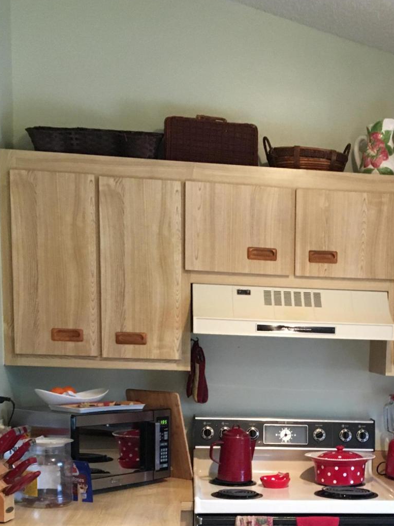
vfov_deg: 32.2
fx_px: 865
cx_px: 324
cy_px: 469
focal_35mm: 57
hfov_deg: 25.1
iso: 160
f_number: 2.2
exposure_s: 1/30
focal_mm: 4.15
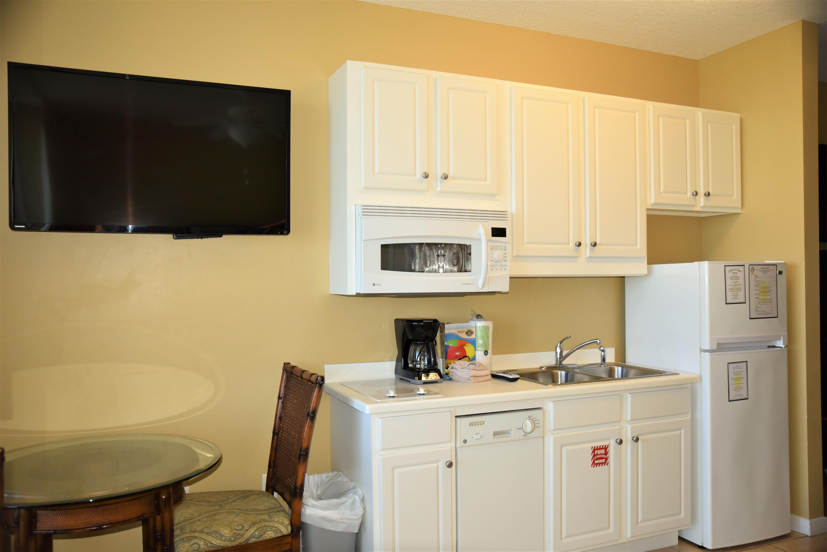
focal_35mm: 30
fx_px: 689
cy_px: 276
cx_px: 414
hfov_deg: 61.9
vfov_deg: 43.6
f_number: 2.8
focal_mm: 30
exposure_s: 1/60
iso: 1400
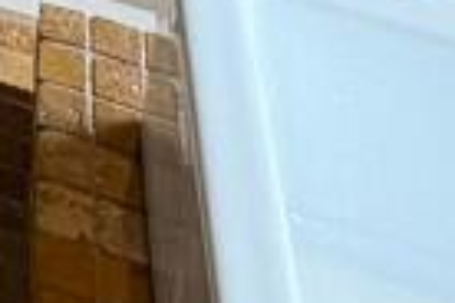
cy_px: -916
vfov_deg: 7.9
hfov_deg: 15.0
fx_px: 1365
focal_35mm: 108
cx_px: -485
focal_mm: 2.22
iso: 160
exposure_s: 1/100
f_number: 2.2
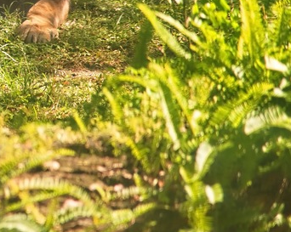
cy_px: -56
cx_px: -130
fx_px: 3631
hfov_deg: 4.6
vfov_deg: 3.7
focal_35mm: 422
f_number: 4
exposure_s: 1/250
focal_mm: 120
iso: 100
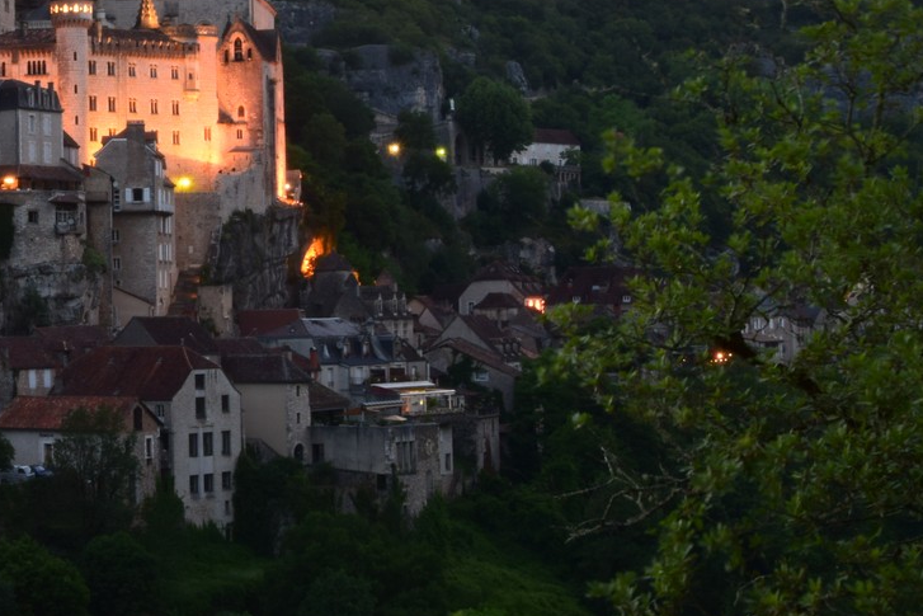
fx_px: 2539
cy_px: 169
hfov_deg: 20.2
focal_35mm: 99
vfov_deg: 13.8
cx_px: 93
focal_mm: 32
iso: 200
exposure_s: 15
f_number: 25
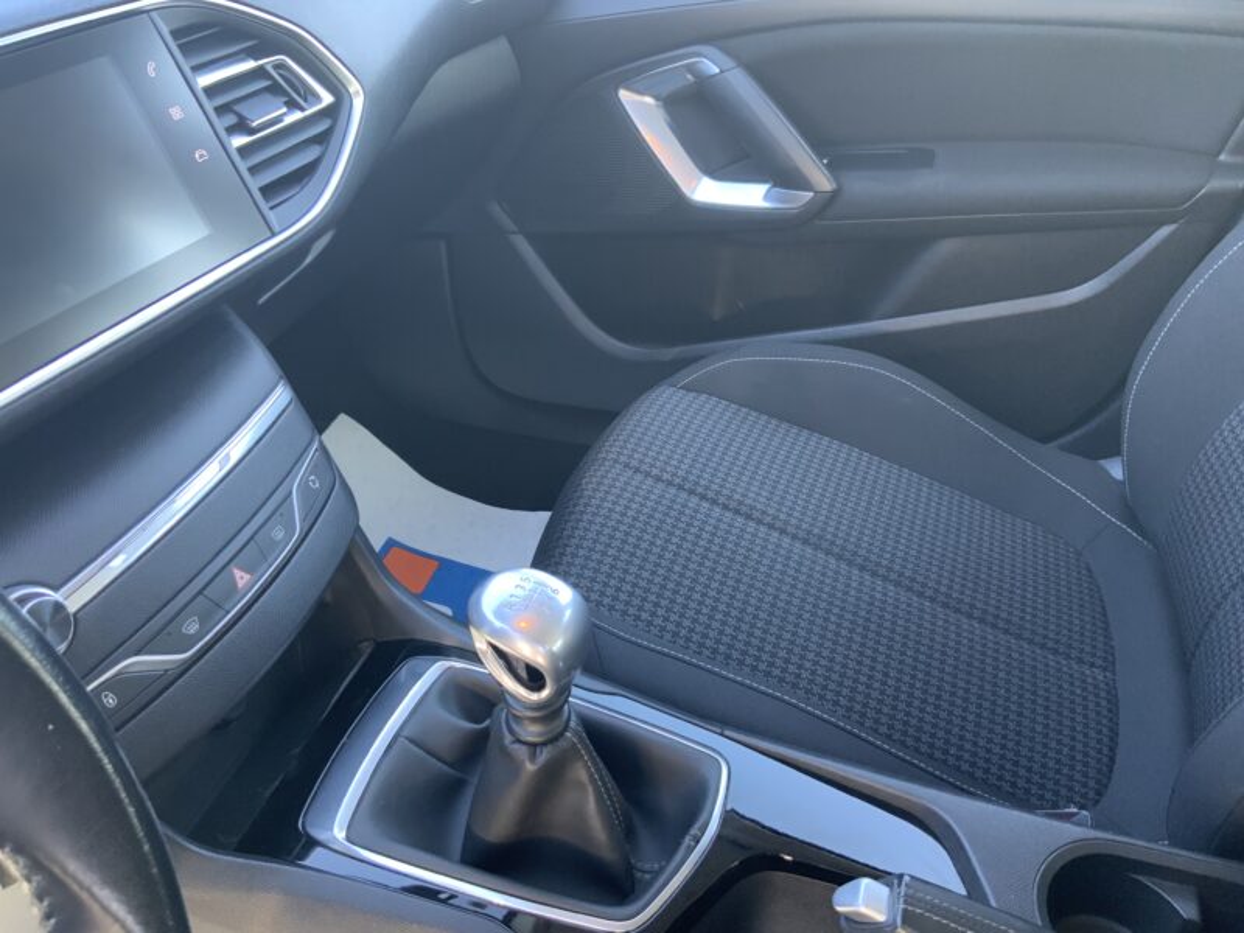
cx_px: 622
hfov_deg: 61.7
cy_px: 466
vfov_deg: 48.2
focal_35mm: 29
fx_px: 1042
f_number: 1.8
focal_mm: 3
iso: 125
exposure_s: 1/60
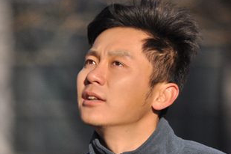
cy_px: 109
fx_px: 5121
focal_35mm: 799
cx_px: 49
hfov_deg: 2.6
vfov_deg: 1.7
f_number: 5.6
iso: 500
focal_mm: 300
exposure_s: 1/2000
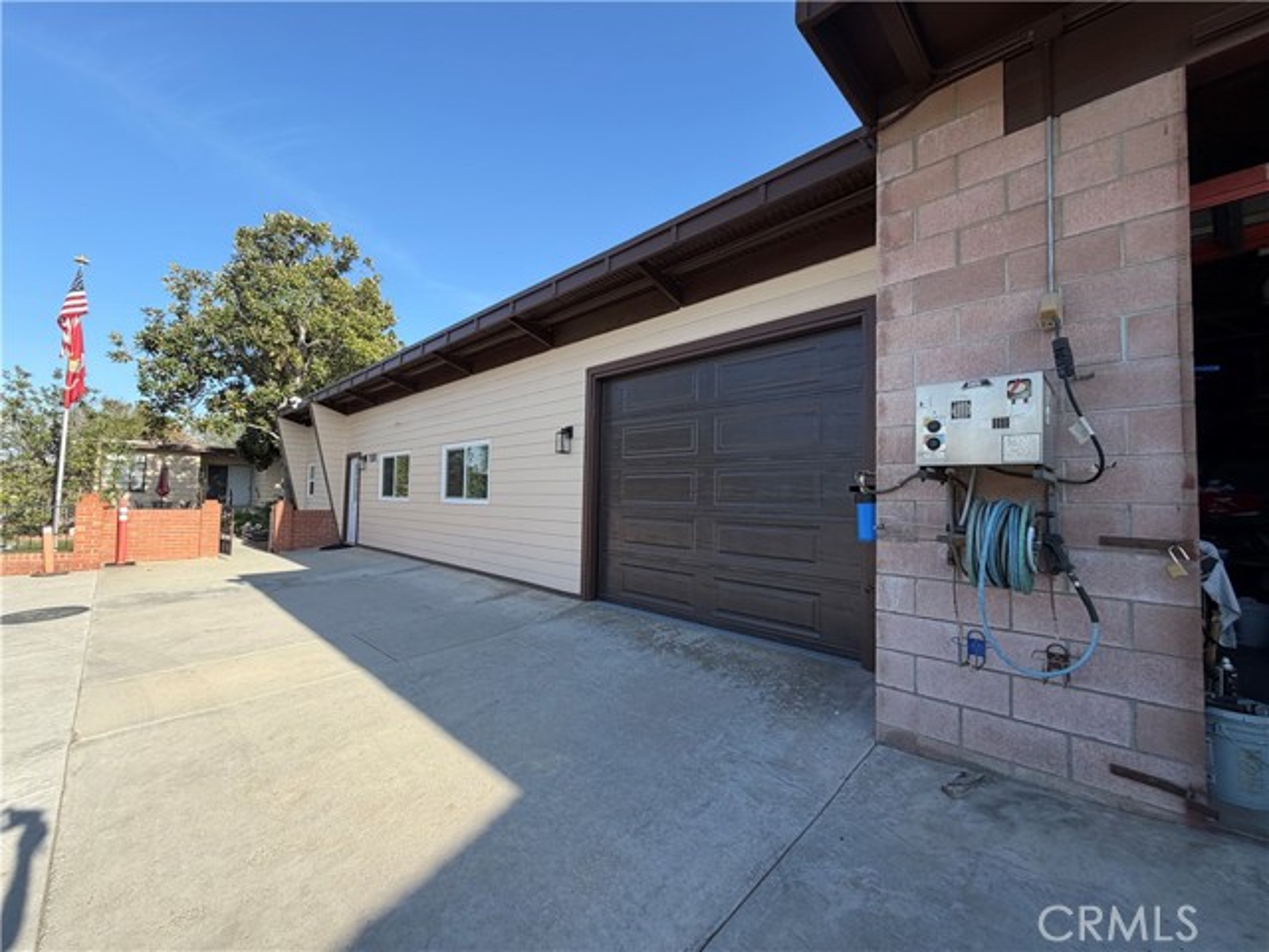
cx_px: 634
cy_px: 476
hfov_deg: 102.1
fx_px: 513
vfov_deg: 85.7
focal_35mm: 14
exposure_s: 1/631
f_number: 2.2
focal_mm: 2.22
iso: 40
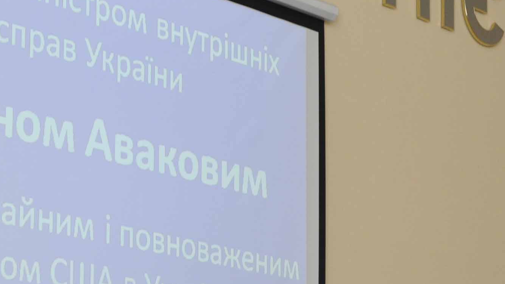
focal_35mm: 106
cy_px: 419
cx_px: 55
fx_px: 1415
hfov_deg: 19.9
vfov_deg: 11.0
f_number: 4
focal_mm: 21
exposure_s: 1/60
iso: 500
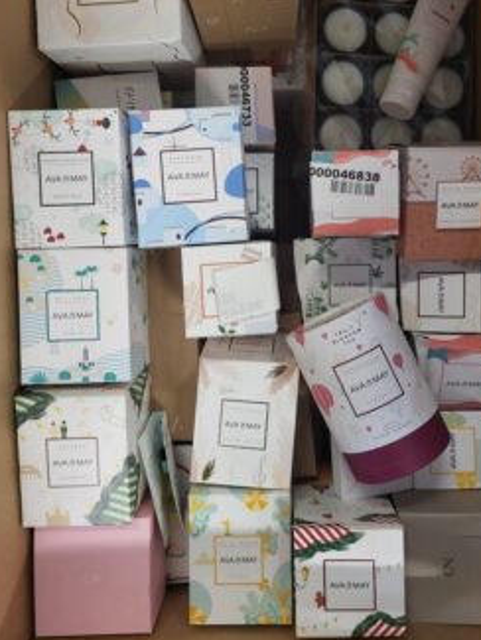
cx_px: 270
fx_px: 592
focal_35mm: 32
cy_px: 266
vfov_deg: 56.5
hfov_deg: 44.1
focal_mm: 5.4
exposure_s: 1/100
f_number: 1.8
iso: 250
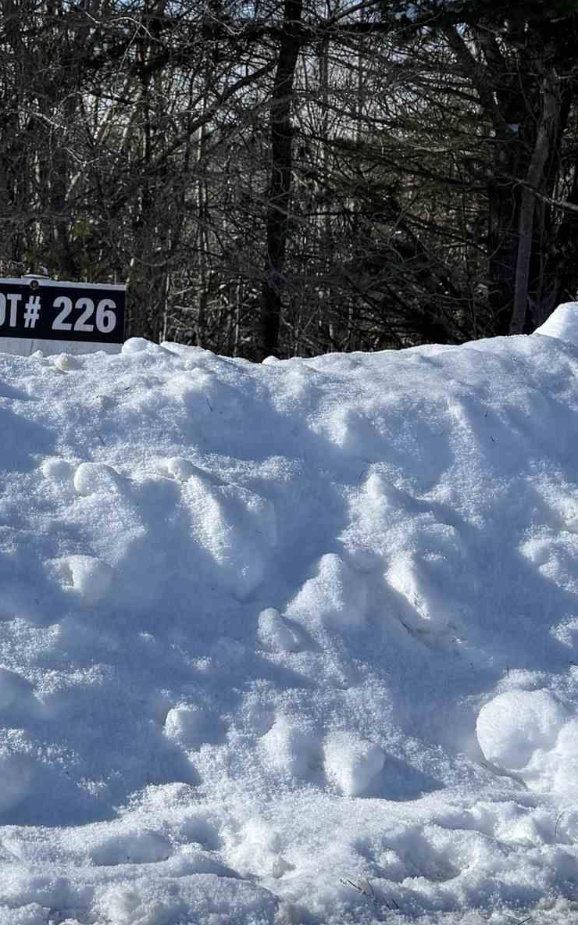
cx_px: 18
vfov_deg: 31.0
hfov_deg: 19.2
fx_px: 1663
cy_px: 399
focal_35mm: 66
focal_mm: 6.76
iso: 80
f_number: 1.78
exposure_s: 1/5319
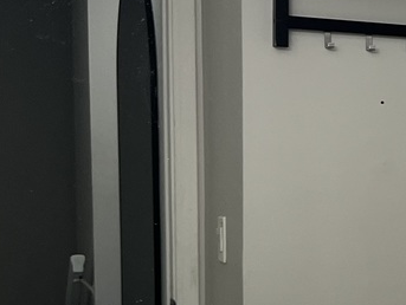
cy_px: 261
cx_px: 832
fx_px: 1280
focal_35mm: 109
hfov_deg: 14.6
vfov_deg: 13.5
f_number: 1.6
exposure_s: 1/60
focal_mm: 5.1
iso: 64
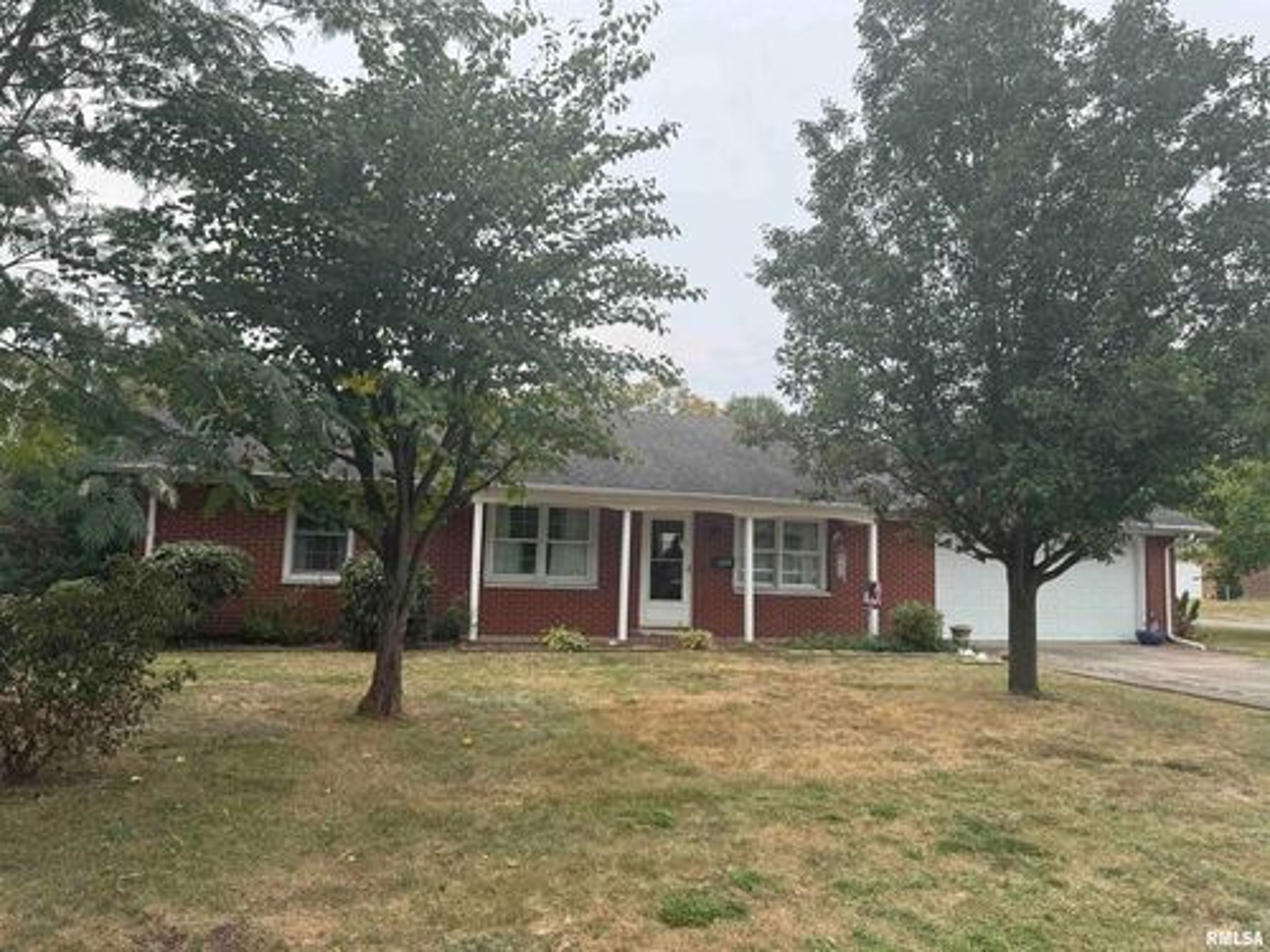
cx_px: 635
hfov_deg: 71.6
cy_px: 476
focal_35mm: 24
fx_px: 881
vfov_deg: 56.8
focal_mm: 6.76
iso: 80
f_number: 1.78
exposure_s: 1/1560
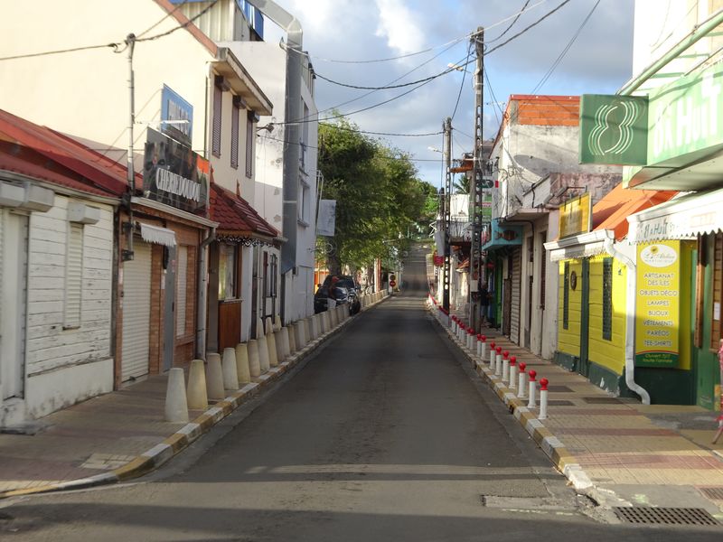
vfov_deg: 22.3
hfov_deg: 29.4
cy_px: 271
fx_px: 1378
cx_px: 362
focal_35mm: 66
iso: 80
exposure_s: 1/200
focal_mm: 11.32
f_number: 4.5
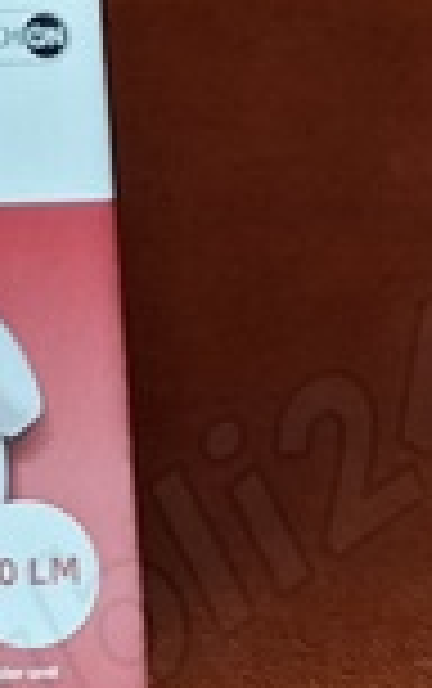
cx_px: -1296
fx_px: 2987
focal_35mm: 159
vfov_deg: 12.1
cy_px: -553
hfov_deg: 6.6
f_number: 1.8
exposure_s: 1/50
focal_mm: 5.54
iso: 50
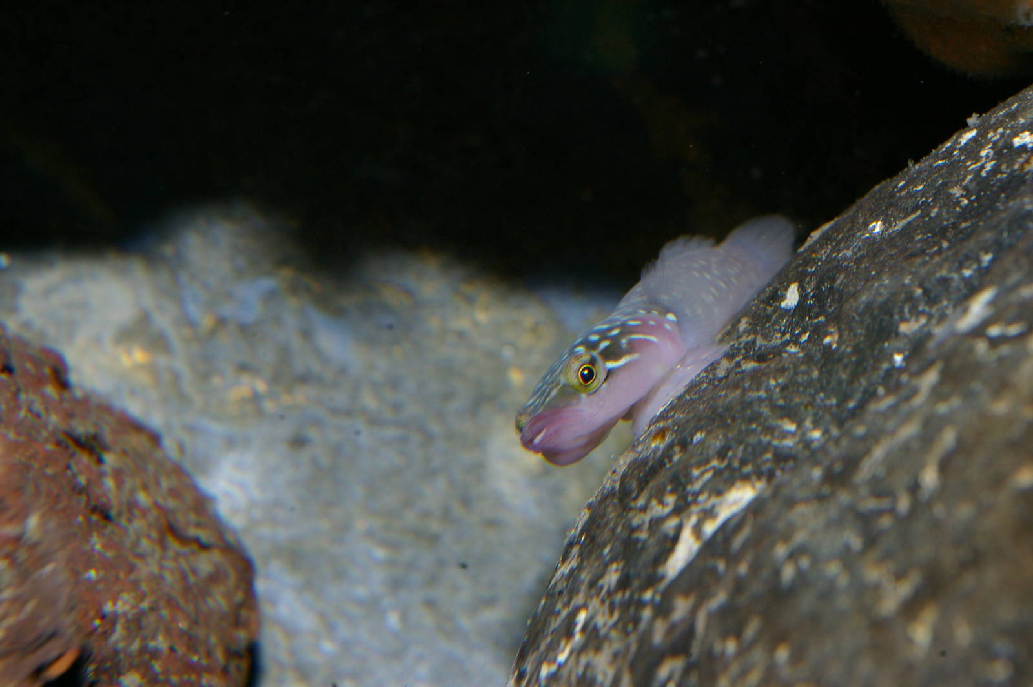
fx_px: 2365
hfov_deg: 24.6
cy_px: 344
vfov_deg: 16.5
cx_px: 516
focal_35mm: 82
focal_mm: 55
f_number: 16
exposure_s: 1/60
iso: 400
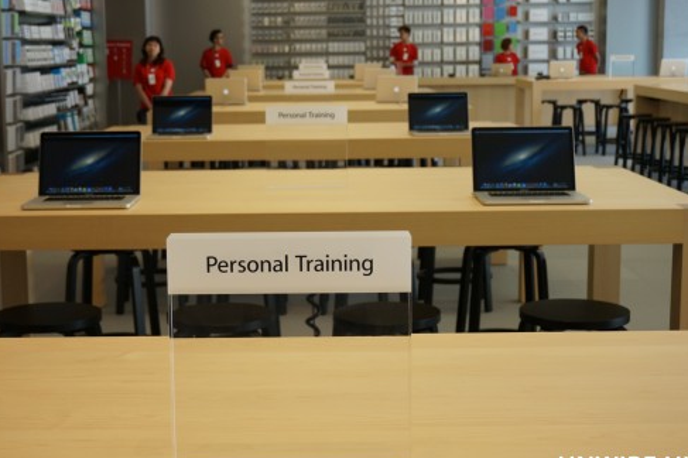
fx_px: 1215
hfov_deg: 31.6
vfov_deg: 21.3
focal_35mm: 64
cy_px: 228
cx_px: 309
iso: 400
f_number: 5.6
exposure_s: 1/160
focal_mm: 35
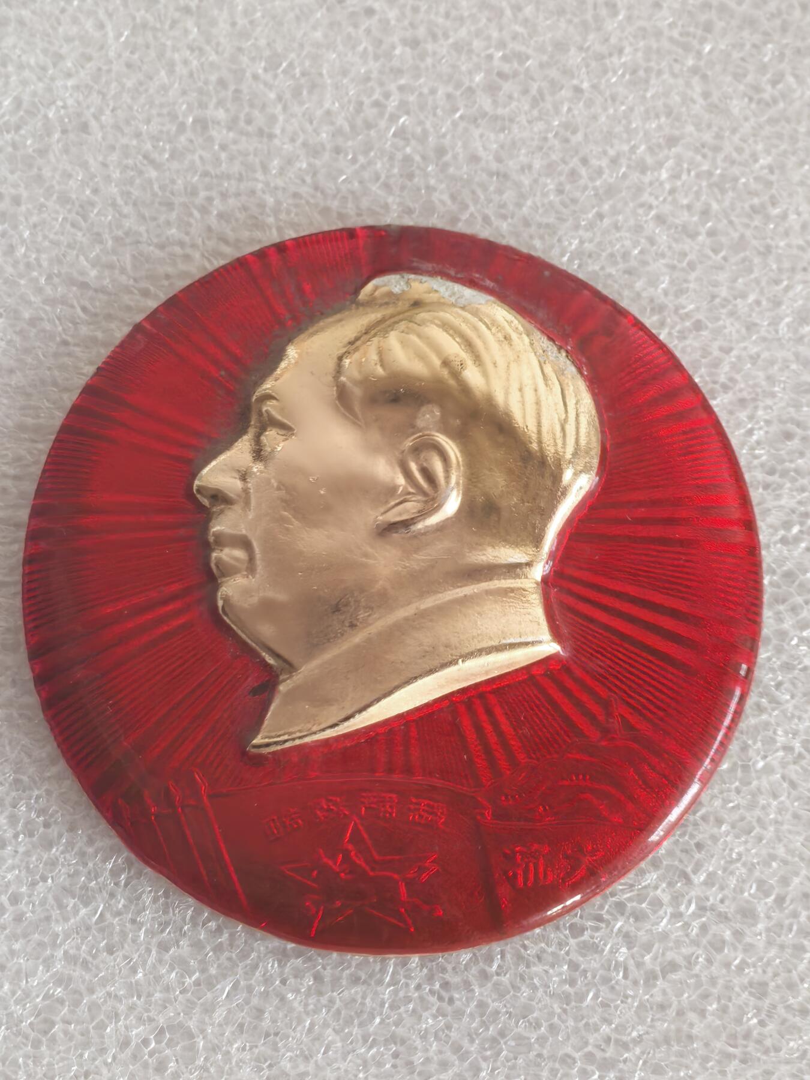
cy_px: 540
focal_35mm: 123
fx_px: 3838
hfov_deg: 12.0
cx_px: 405
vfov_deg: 16.0
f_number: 3
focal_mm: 14.6
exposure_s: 1/100
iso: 250
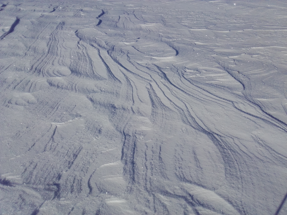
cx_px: 144
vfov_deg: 45.4
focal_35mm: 31
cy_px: 108
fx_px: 257
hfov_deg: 58.4
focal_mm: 3.31
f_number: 2.2
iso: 50
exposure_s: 1/5958
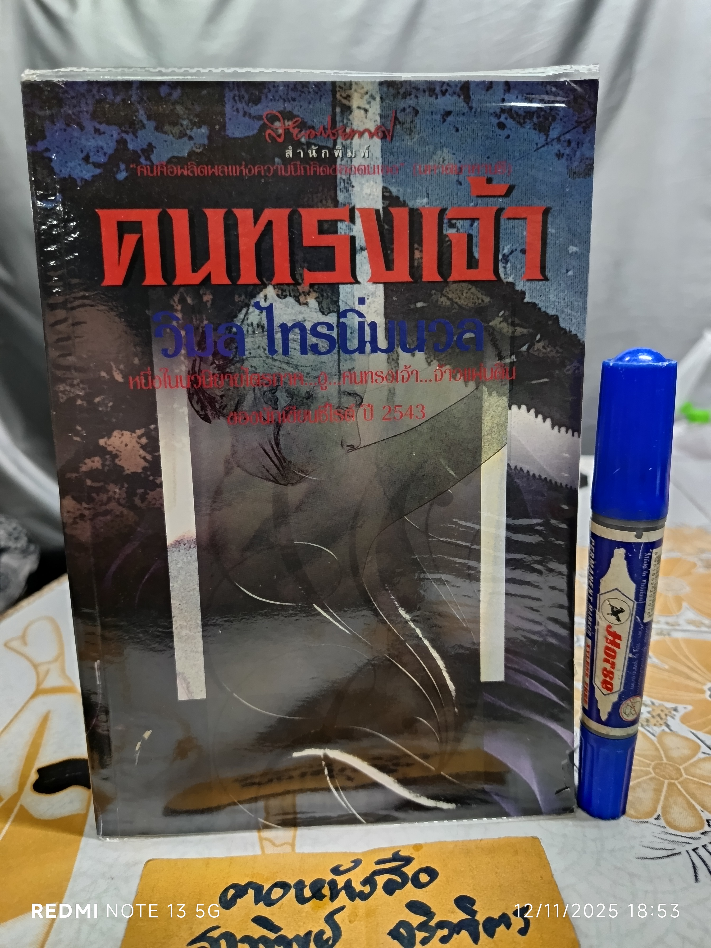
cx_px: 356
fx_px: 657
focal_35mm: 24
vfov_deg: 71.6
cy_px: 474
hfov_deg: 56.8
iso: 2011
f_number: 1.7
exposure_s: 1/25
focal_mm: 5.31
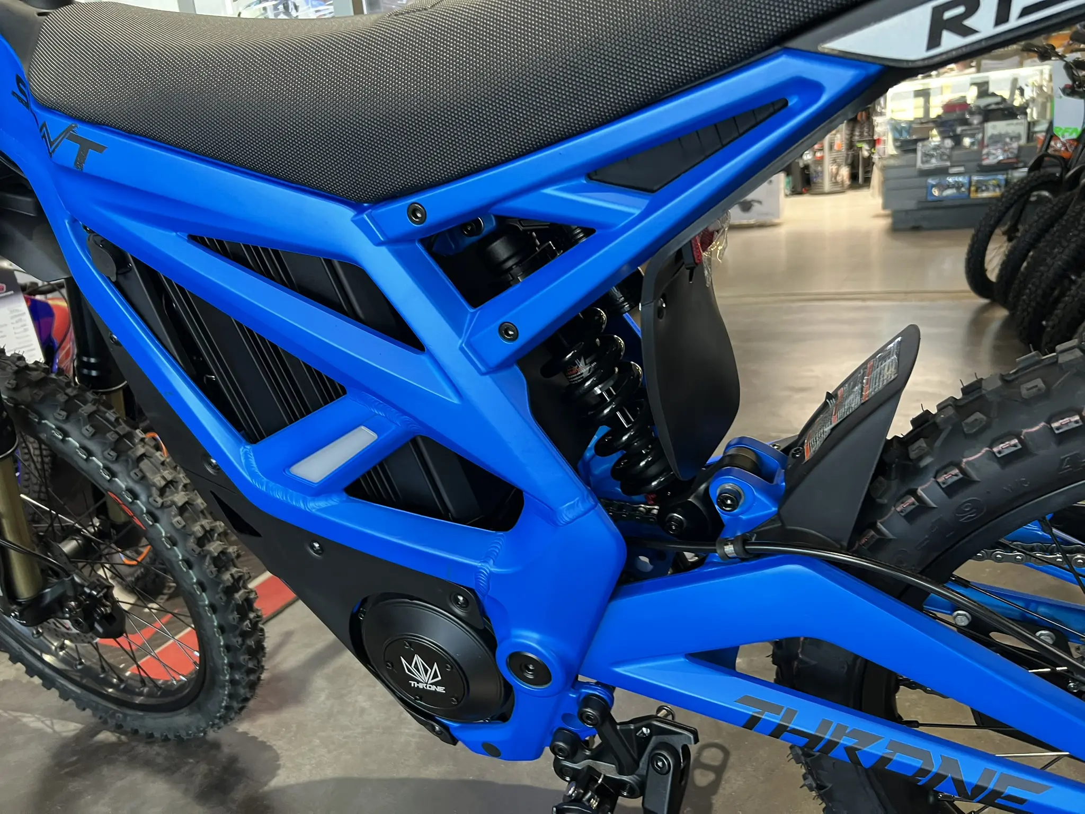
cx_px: 542
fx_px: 815
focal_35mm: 26
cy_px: 407
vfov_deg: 53.1
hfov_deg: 67.3
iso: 200
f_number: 1.5
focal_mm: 5.7
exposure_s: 1/60
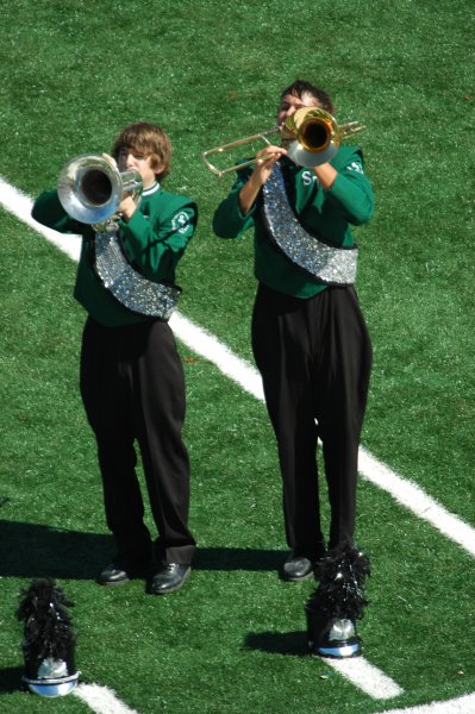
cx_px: 238
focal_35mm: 600
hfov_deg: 2.3
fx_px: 11895
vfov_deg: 3.4
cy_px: 357
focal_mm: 400
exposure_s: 1/640
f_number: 5.6
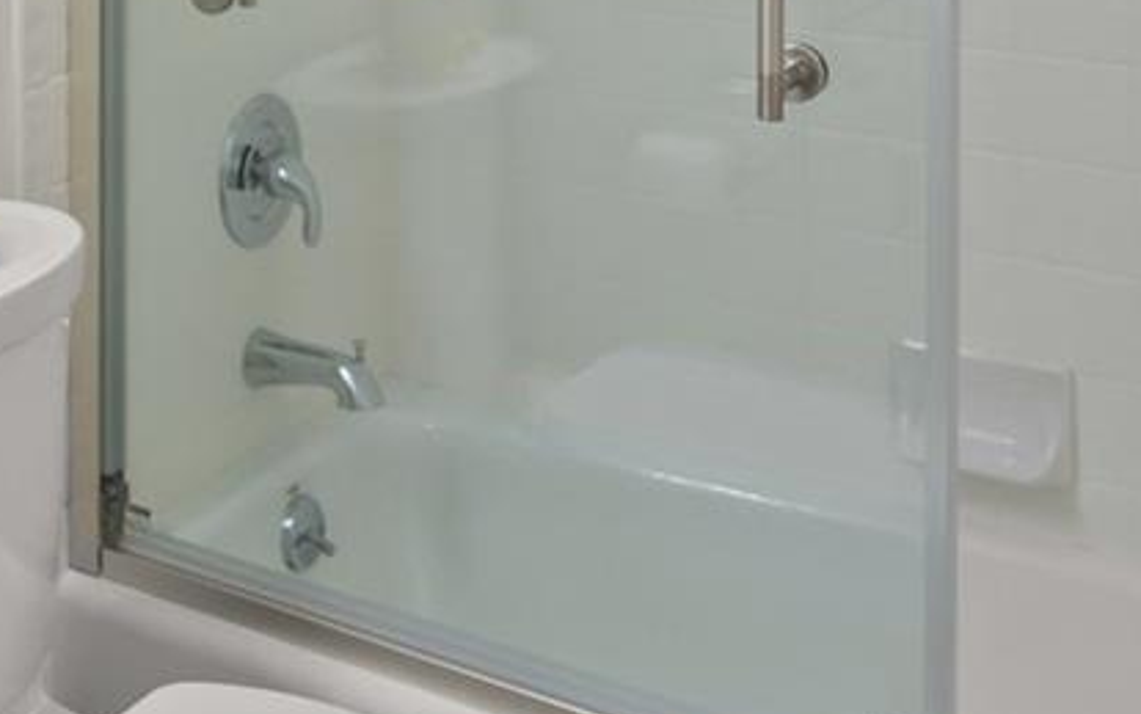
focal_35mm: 63
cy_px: -378
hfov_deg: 30.2
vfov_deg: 18.2
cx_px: 3
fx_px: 1960
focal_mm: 16
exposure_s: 1/15
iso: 250
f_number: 6.3
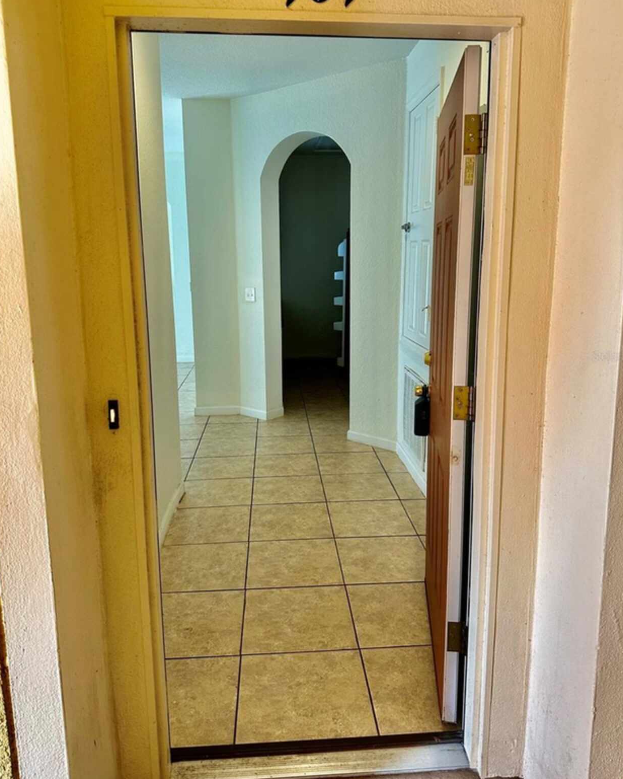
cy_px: 356
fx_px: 599
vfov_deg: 65.9
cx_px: 319
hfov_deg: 54.9
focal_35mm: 26
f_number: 1.78
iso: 160
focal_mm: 6.86
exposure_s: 1/120
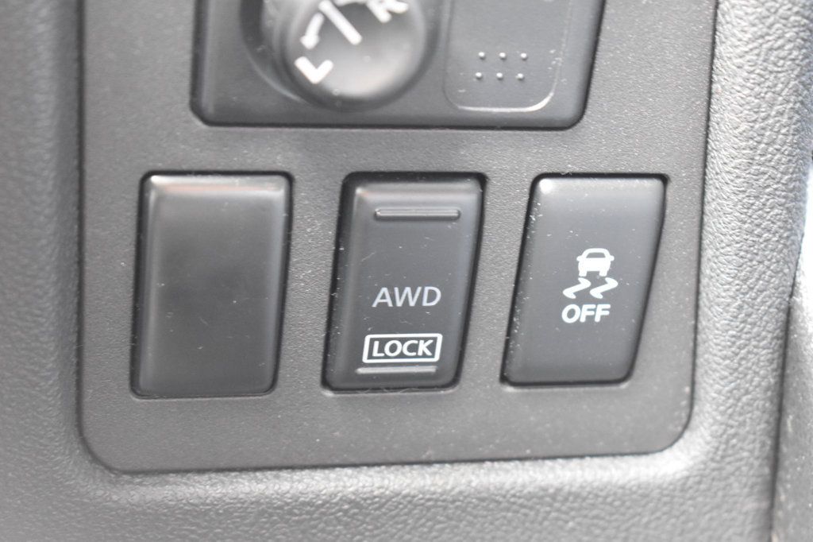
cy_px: 271
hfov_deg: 24.6
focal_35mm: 82
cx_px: 406
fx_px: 1862
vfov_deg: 16.5
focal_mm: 55
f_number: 5.6
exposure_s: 1/8
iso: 3200
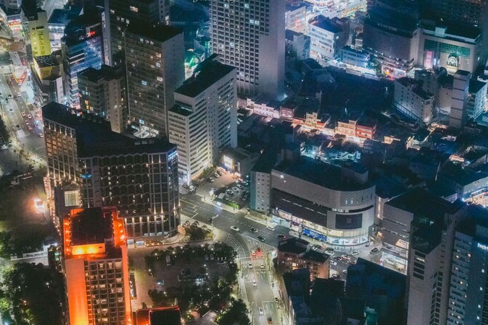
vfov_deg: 15.5
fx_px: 1192
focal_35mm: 88
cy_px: 177
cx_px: 217
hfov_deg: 23.1
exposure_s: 1/40
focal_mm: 70
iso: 12800
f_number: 6.3
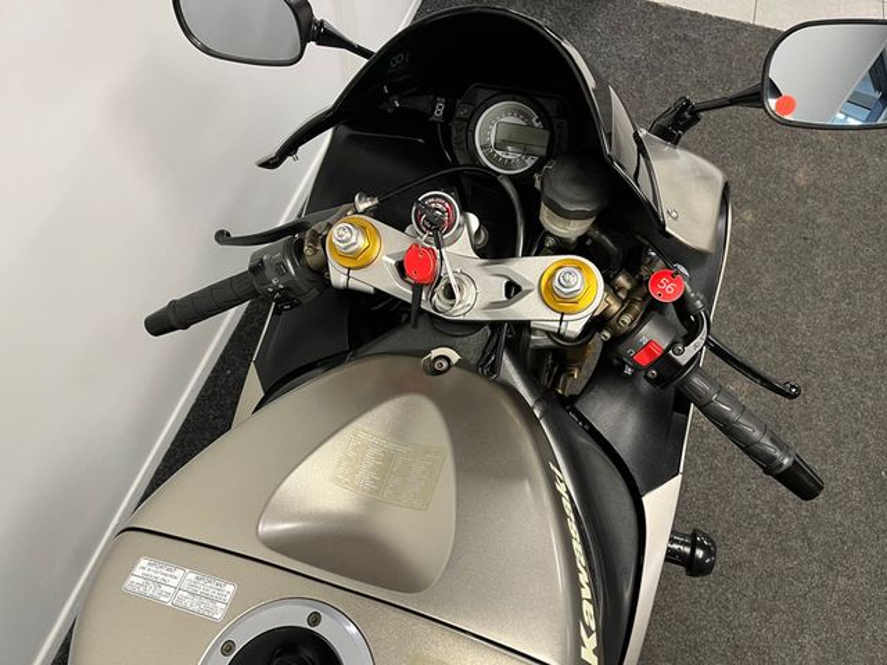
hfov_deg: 67.3
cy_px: 332
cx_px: 444
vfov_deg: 53.1
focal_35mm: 26
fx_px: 666
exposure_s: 1/50
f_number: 1.6
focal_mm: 5.1
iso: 125
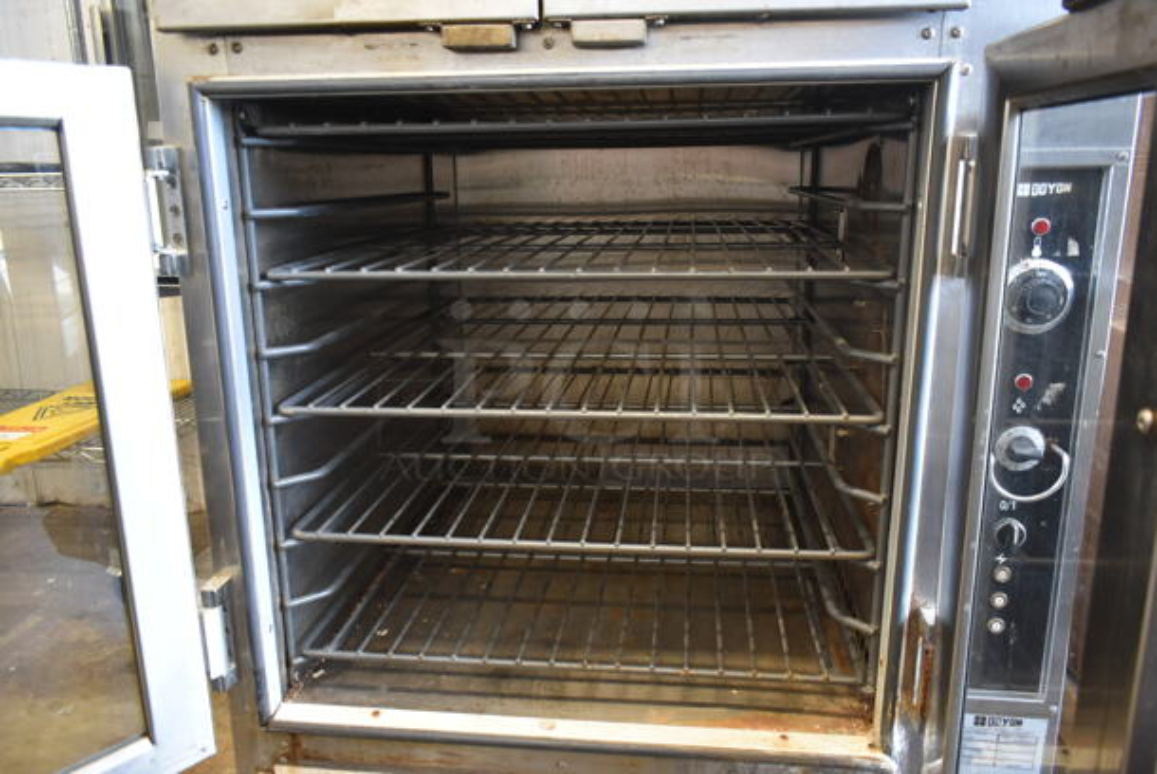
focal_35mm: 27
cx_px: 578
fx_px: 869
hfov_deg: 67.3
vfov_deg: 48.0
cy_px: 387
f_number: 3.5
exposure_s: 1/30
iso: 900
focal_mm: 18
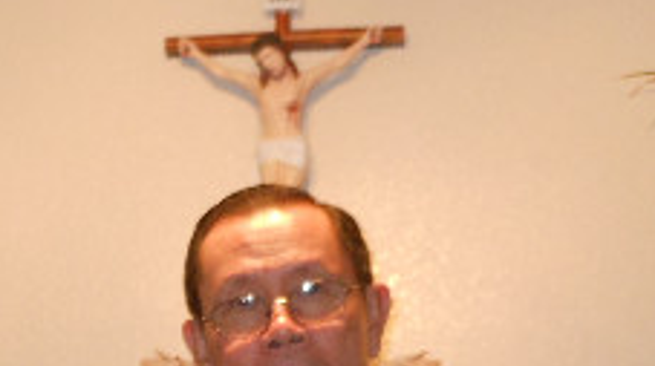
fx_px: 2081
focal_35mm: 120
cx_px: 136
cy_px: 620
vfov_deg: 9.6
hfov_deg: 17.7
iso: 250
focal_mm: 6.9
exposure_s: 1/30
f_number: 4.3
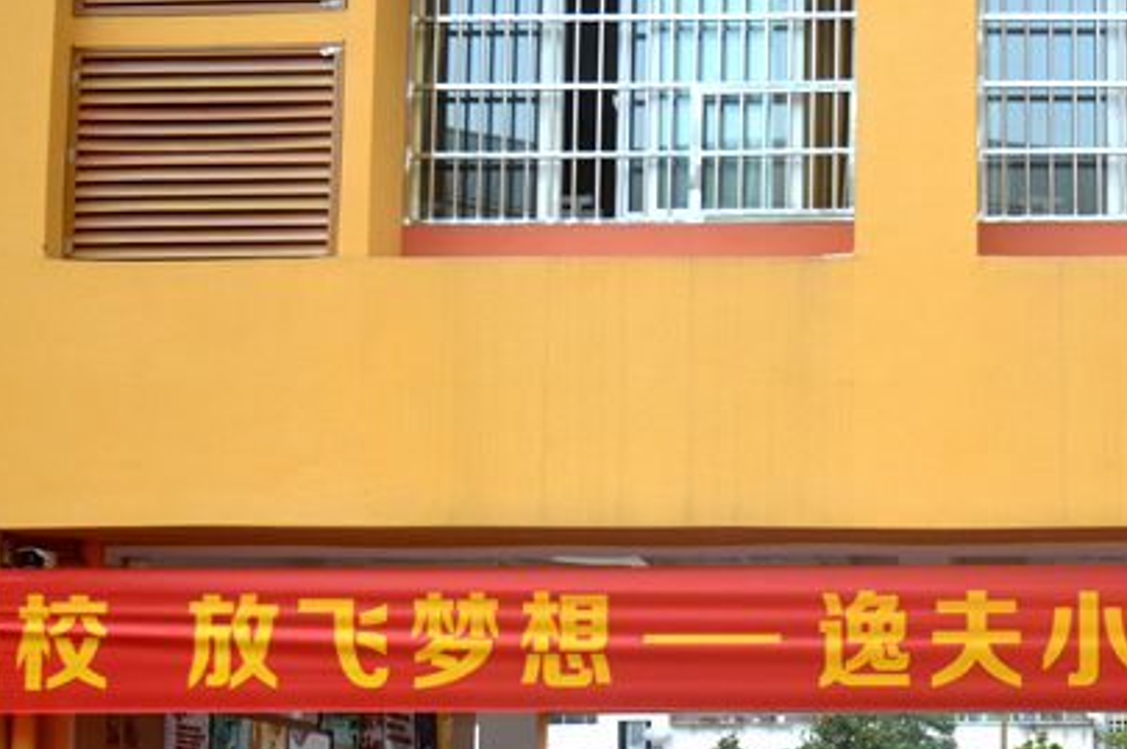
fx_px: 2313
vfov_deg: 18.1
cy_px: 681
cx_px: 1010
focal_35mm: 74
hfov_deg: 26.5
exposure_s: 1/100
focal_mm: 25
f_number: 5
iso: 400
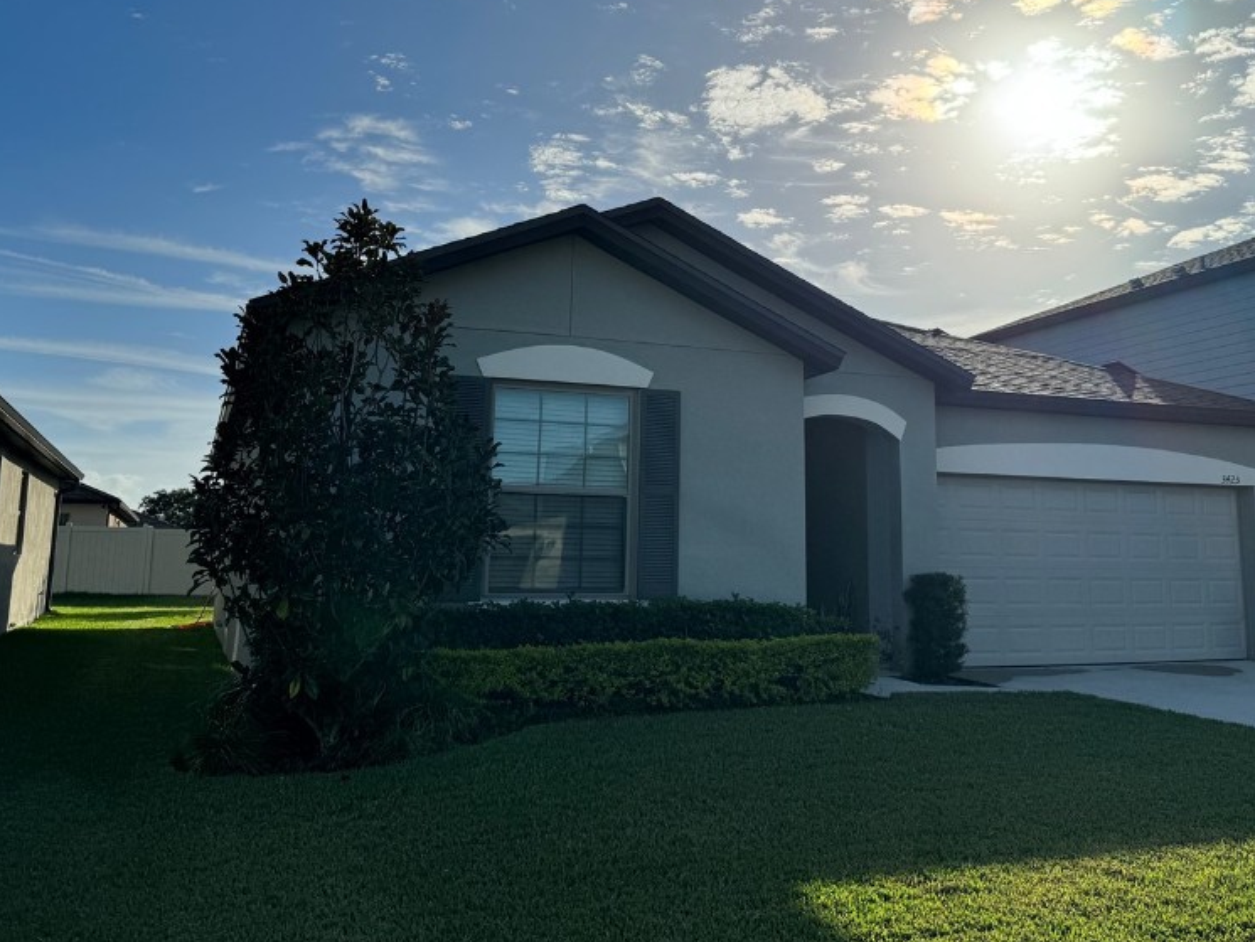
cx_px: 718
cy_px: 379
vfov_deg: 42.8
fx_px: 1197
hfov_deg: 55.1
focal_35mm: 33
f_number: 1.78
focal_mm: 6.86
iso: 100
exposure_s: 1/15152
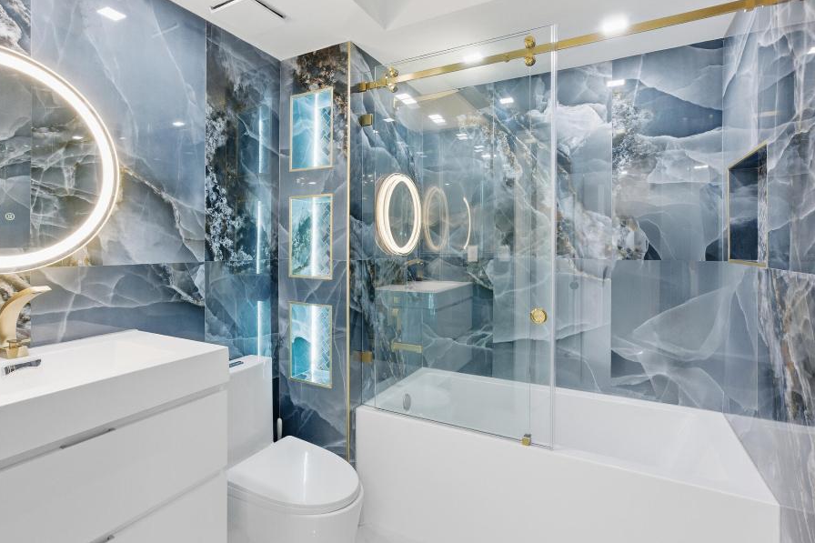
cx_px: 379
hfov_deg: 89.9
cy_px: 246
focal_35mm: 18
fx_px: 407
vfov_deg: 67.2
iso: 500
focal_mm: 14
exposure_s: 1/125
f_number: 8
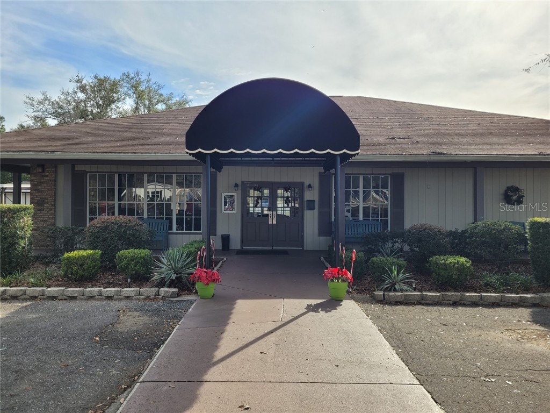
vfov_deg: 53.1
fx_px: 413
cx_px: 275
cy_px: 206
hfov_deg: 67.3
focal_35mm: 26
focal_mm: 5.4
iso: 40
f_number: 1.8
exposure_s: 1/1365
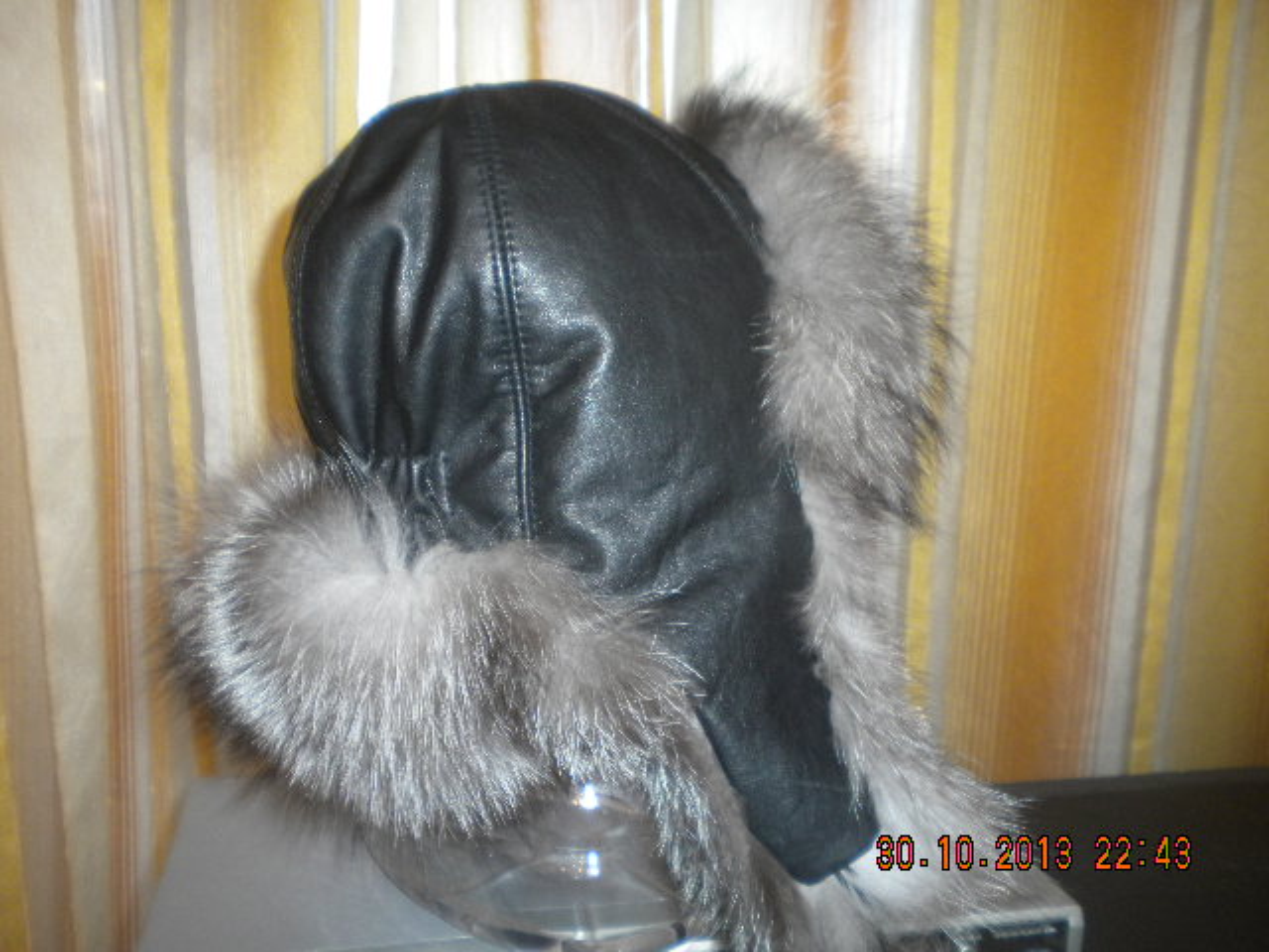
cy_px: 476
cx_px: 634
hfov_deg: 52.6
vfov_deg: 40.7
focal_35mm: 35
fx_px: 1283
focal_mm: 6.3
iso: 200
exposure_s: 1/30
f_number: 3.1
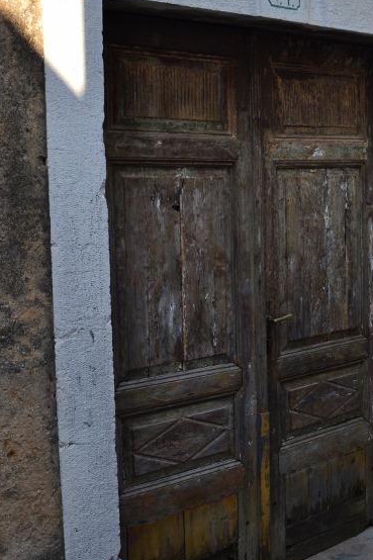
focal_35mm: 52
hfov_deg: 25.8
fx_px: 809
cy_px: 229
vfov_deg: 38.1
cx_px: 264
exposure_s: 1/200
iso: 400
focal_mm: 24
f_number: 10
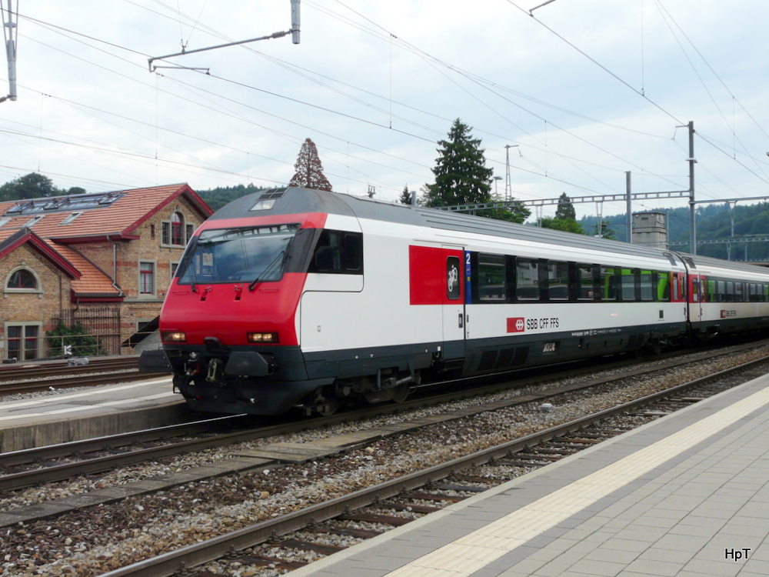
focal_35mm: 42
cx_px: 384
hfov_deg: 44.8
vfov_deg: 34.3
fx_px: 933
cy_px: 288
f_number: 5.6
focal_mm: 6.8
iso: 100
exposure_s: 1/320
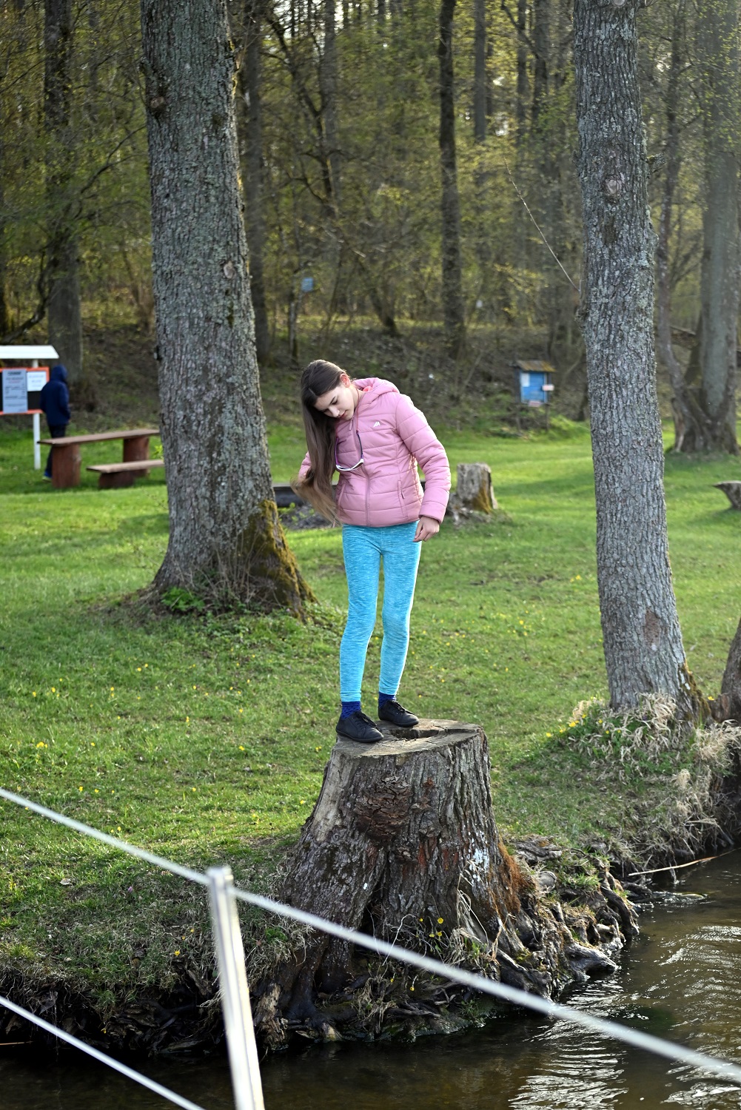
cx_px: 370
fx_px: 2160
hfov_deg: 19.5
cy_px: 555
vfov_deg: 28.8
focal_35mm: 70
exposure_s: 1/400
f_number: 4.5
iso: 400
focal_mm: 70
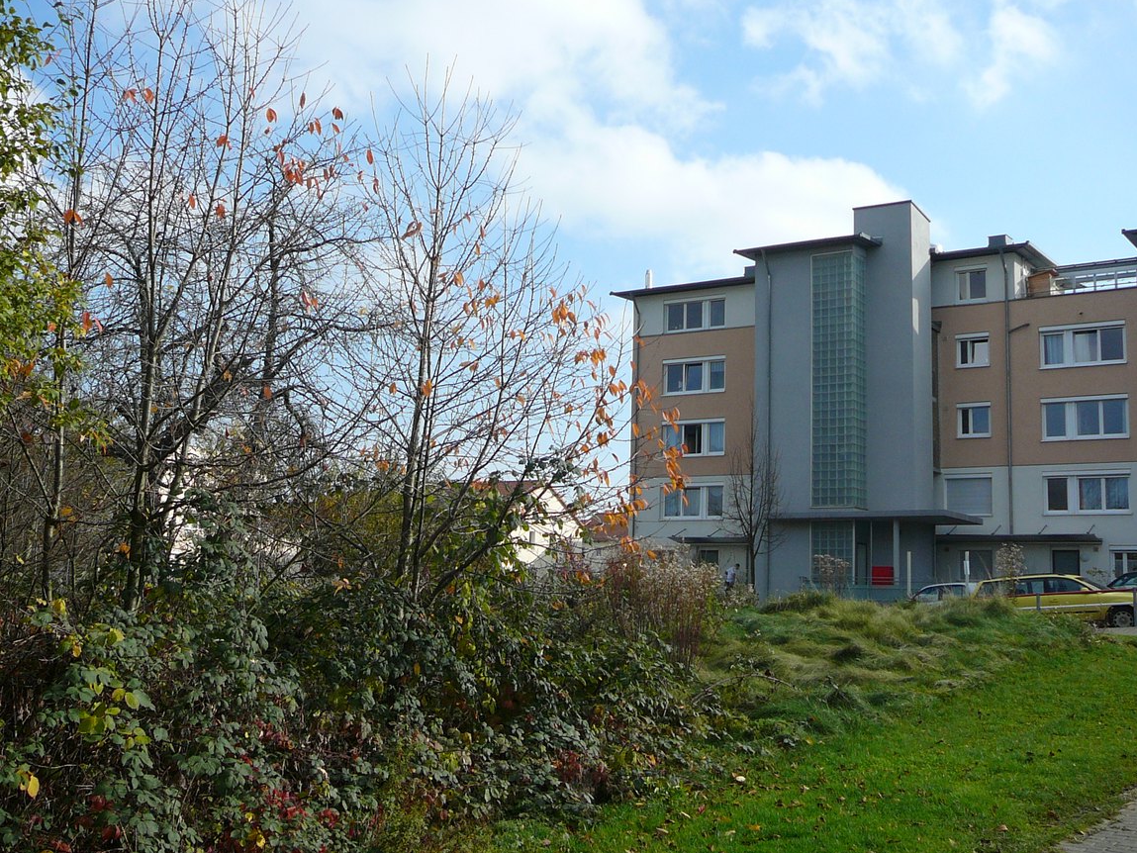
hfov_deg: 47.8
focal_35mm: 39
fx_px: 1281
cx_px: 537
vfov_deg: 36.8
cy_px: 439
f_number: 2.8
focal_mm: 5.2
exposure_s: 1/800
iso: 80
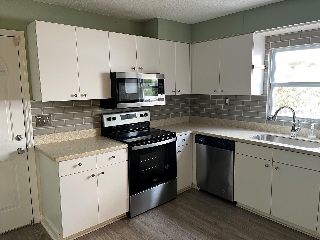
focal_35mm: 26
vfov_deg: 53.1
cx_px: 160
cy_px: 120
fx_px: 240
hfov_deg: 67.3
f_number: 1.6
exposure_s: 1/60
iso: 80
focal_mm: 5.1
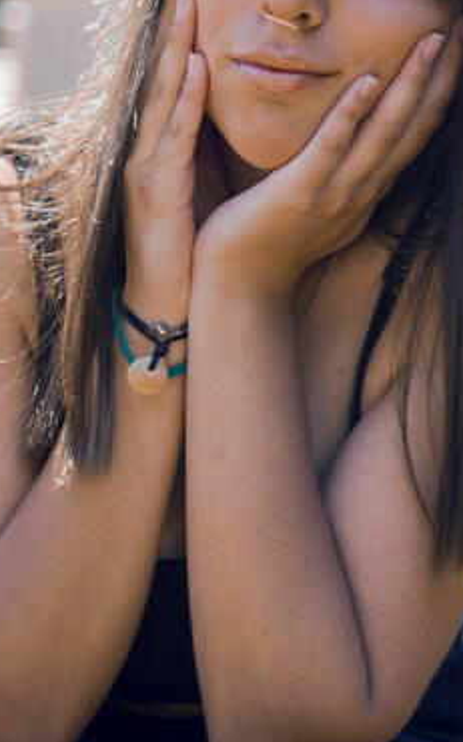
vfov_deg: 16.8
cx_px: 208
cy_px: 291
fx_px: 2505
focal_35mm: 124
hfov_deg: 10.6
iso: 100
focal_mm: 50
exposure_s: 1/160
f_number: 2.8
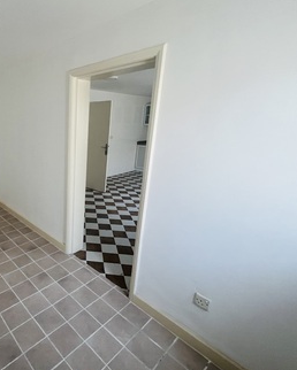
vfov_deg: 86.3
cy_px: 180
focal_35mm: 18
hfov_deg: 65.9
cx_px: 52
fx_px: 198
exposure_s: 1/99
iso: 200
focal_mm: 1.57
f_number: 1.8
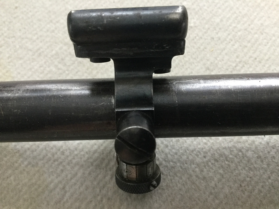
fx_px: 250
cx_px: 140
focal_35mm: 31
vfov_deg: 45.4
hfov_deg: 58.4
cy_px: 104
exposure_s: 1/30
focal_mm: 3.3
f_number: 2.4
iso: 125
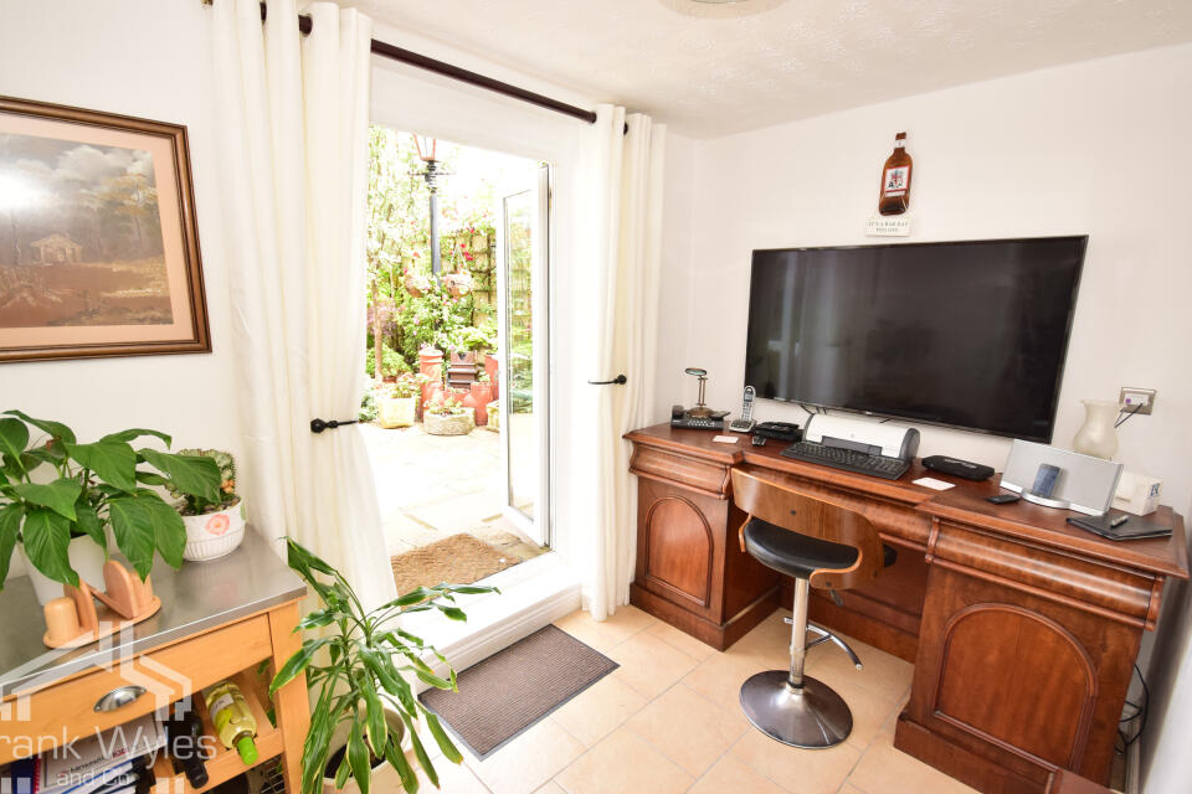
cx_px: 597
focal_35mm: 16
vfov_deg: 73.7
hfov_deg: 96.7
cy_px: 404
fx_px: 530
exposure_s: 1/125
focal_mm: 10
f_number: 8
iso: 500
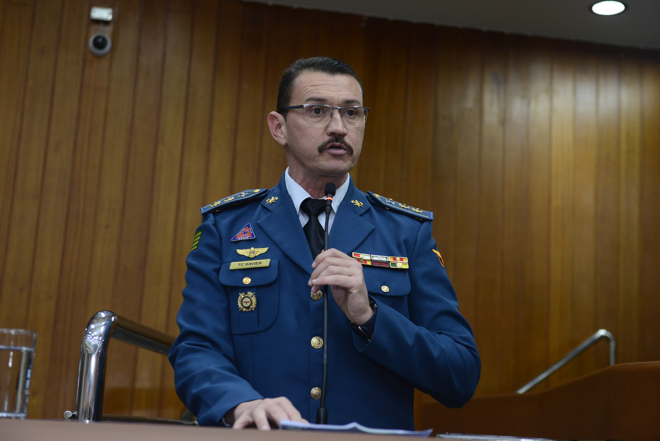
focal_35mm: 62
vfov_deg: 21.9
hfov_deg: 32.4
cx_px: 330
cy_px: 220
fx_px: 1137
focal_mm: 62
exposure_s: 1/125
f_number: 5
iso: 2000
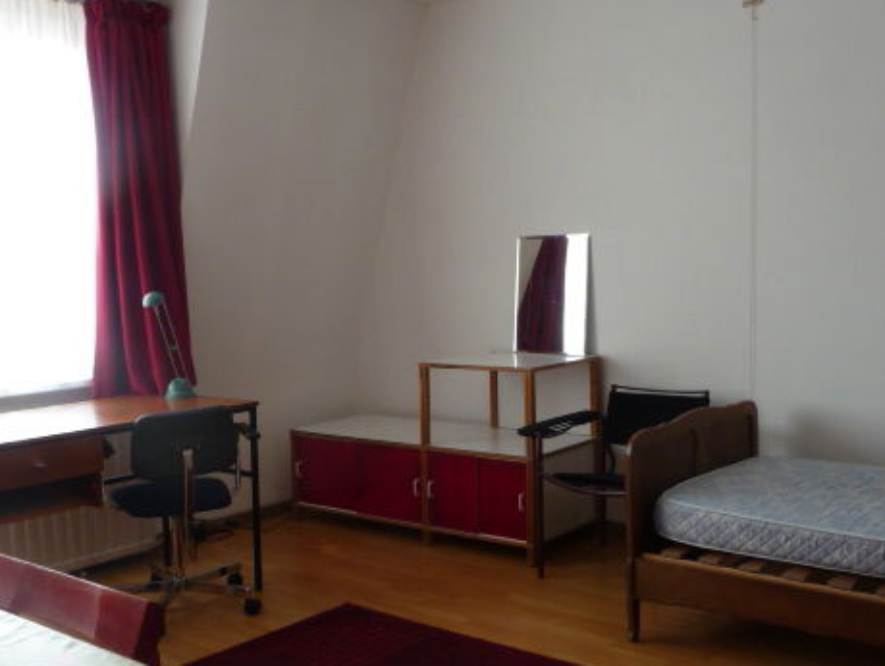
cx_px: 418
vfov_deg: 36.8
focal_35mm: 39
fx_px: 998
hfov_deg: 47.8
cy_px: 380
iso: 200
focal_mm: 4.7
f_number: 3.3
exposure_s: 1/30
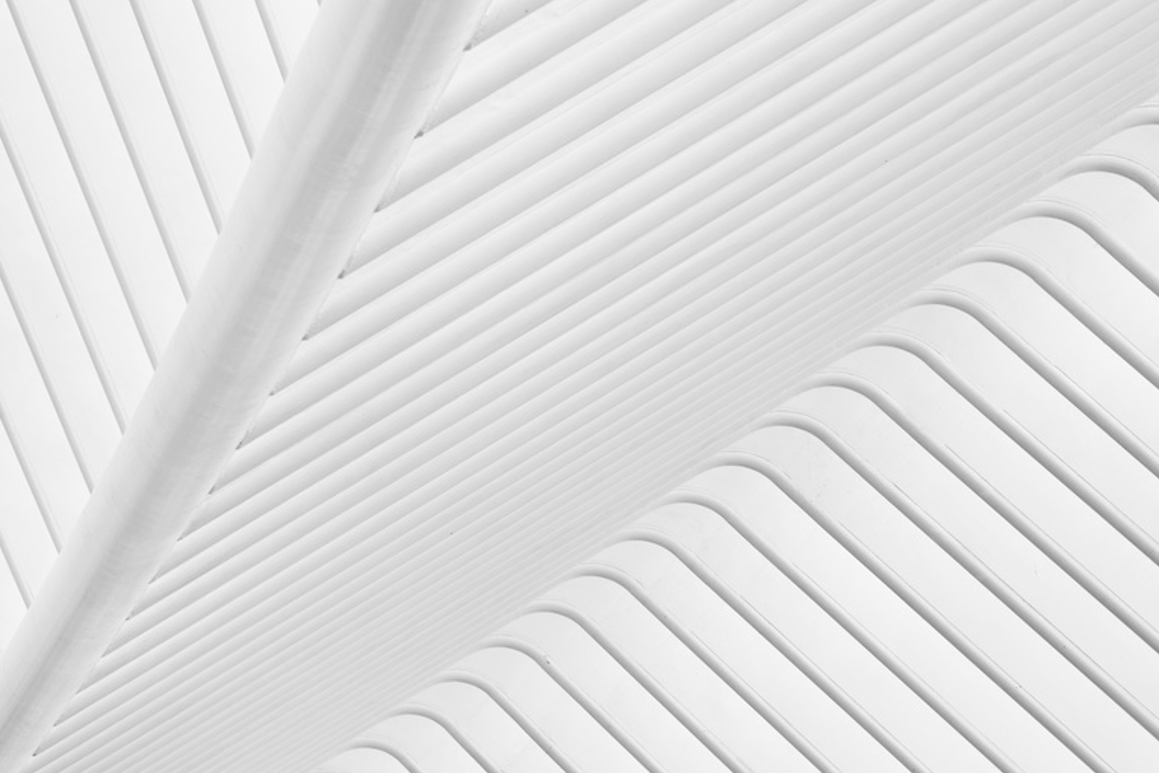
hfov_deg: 8.8
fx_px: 7567
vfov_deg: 5.8
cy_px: 467
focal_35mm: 235
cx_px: 567
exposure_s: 1/40
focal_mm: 120
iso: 200
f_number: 8
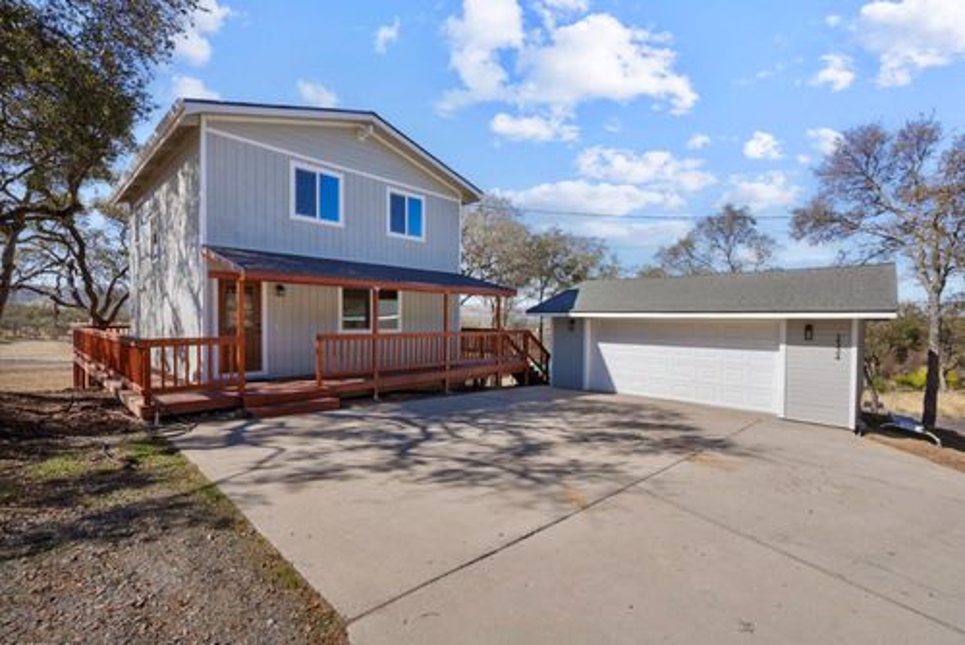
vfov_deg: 73.8
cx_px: 482
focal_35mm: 16
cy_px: 322
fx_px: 429
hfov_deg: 96.7
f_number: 8
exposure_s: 1/80
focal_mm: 16
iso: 160
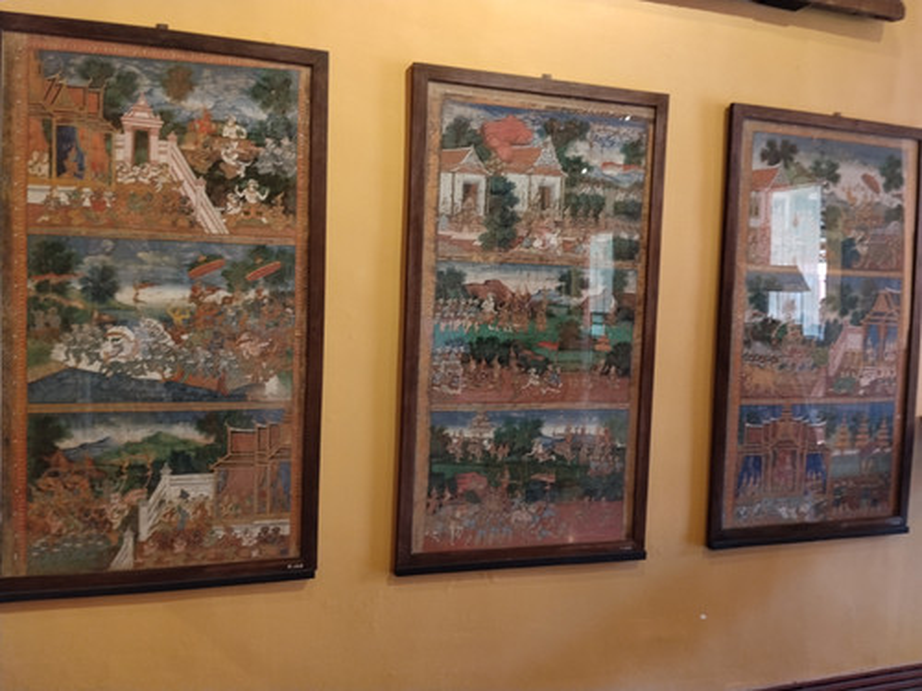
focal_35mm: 29
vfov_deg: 48.2
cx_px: 461
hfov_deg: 61.7
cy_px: 346
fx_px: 772
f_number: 1.8
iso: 400
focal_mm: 4.22
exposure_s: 1/25
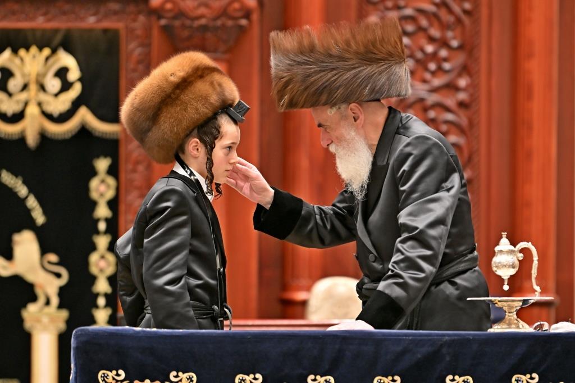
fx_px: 4550
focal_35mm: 285
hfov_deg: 7.2
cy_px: 192
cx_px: 288
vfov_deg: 4.8
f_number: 2.8
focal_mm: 190
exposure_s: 1/160
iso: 320
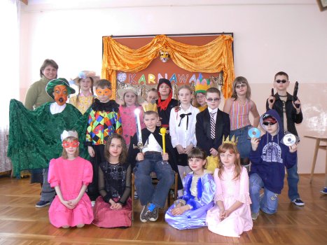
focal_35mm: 36
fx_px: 340
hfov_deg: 51.4
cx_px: 164
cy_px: 122
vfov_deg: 39.6
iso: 200
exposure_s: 1/30
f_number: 2.8
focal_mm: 6
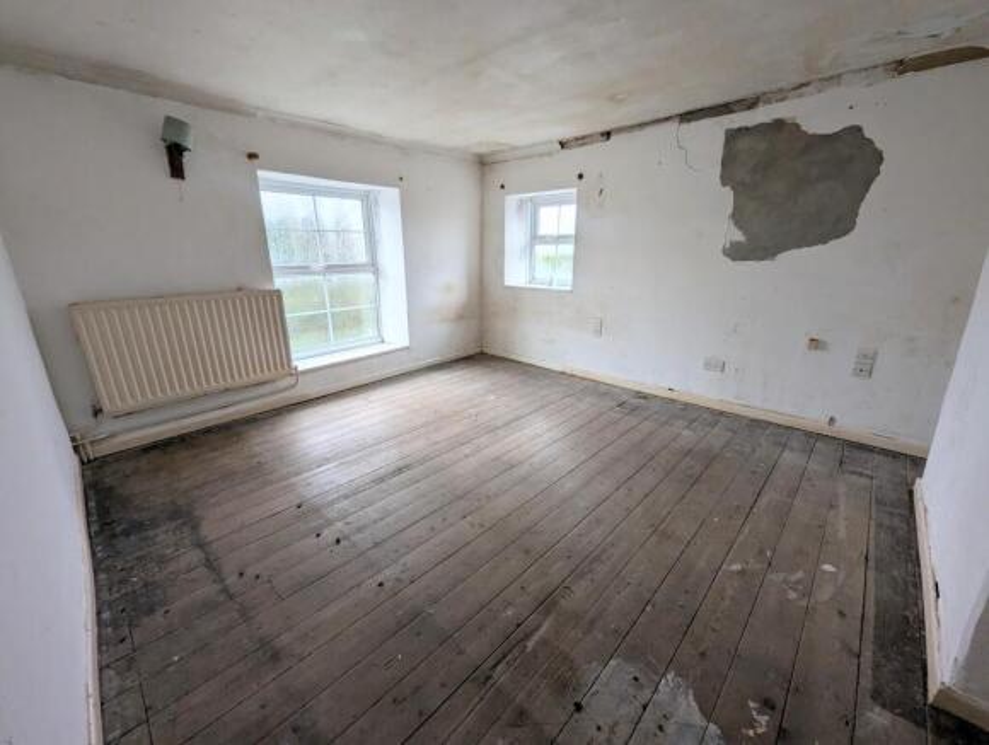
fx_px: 372
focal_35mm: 13
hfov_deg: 106.1
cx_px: 494
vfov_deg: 90.1
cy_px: 372
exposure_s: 1/23.3
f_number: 2.2
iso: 154
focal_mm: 1.95
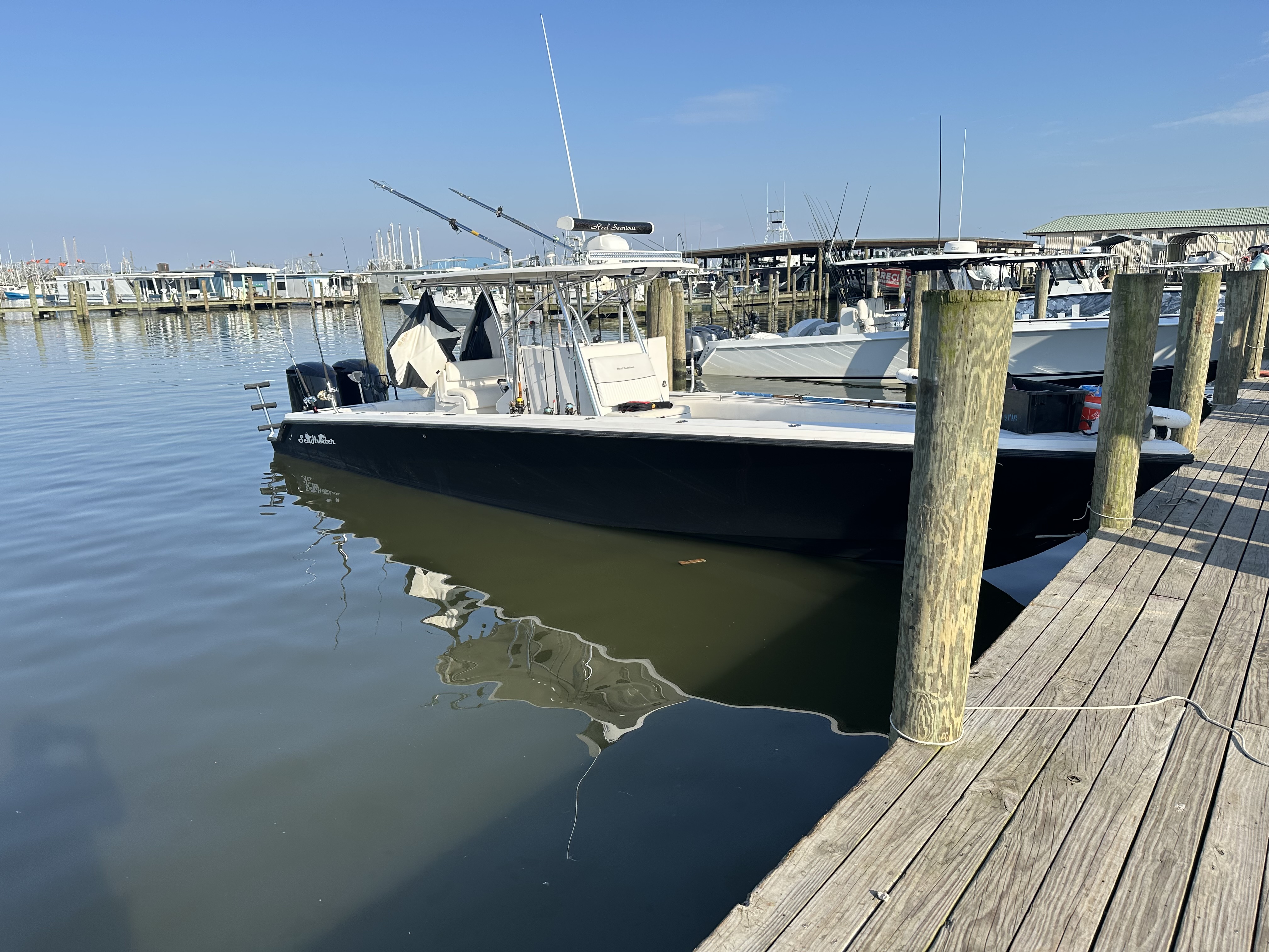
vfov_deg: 56.8
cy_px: 476
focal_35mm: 24
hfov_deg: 71.6
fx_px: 880
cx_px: 634
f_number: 1.78
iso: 80
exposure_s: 1/3597
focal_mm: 6.86
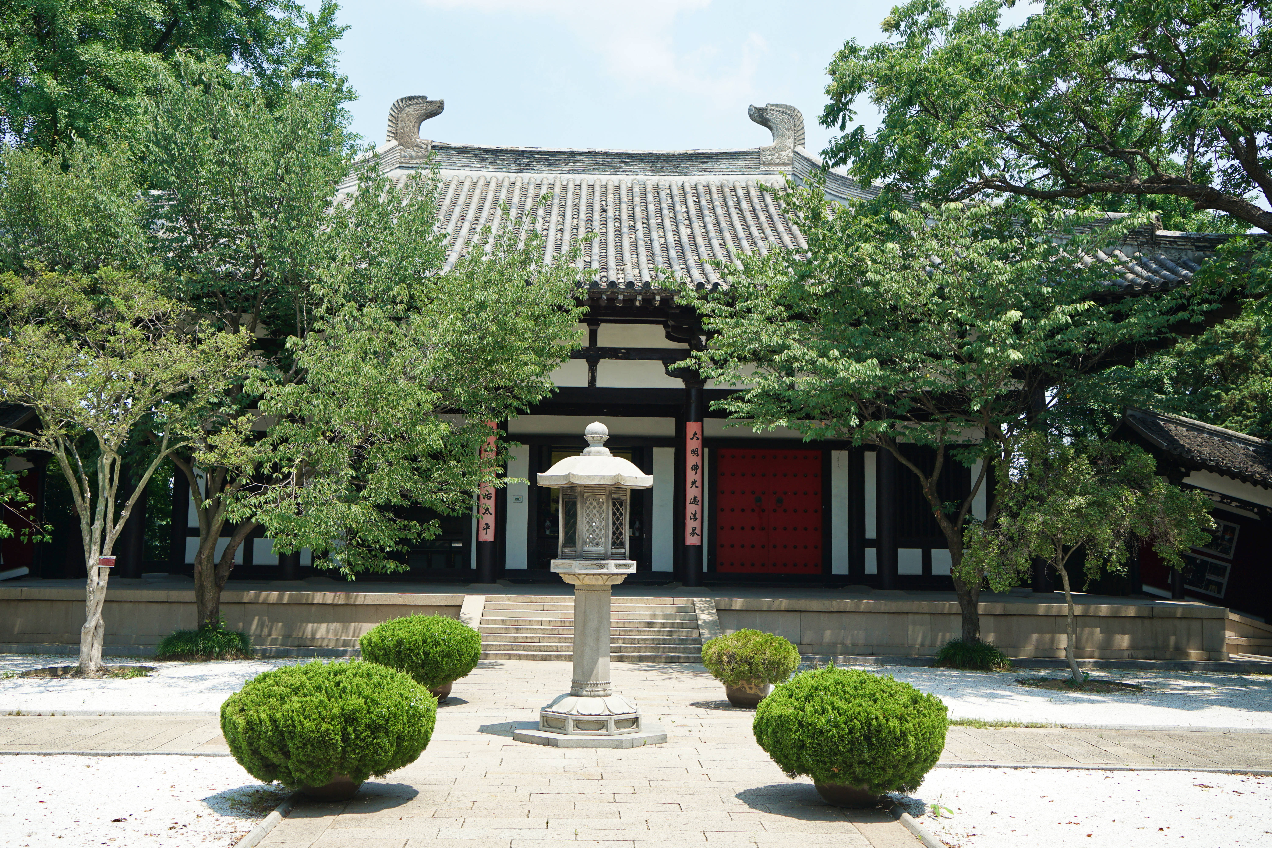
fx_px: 1307
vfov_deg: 35.9
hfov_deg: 51.9
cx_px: 636
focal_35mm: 37
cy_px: 424
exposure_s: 1/640
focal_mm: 37
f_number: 5.6
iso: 200
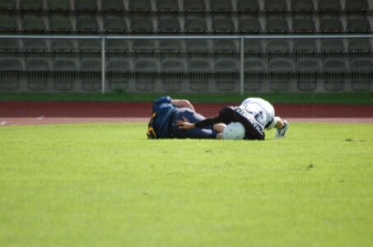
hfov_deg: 4.6
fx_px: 4653
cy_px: 124
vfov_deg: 3.0
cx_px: 186
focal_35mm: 450
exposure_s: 1/1000
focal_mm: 300
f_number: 5.6
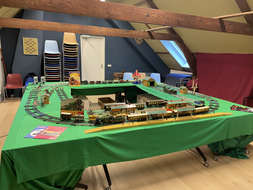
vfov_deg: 53.1
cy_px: 95
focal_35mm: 26
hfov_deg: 67.3
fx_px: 190
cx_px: 126
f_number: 1.6
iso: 200
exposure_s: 1/50
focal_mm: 4.2
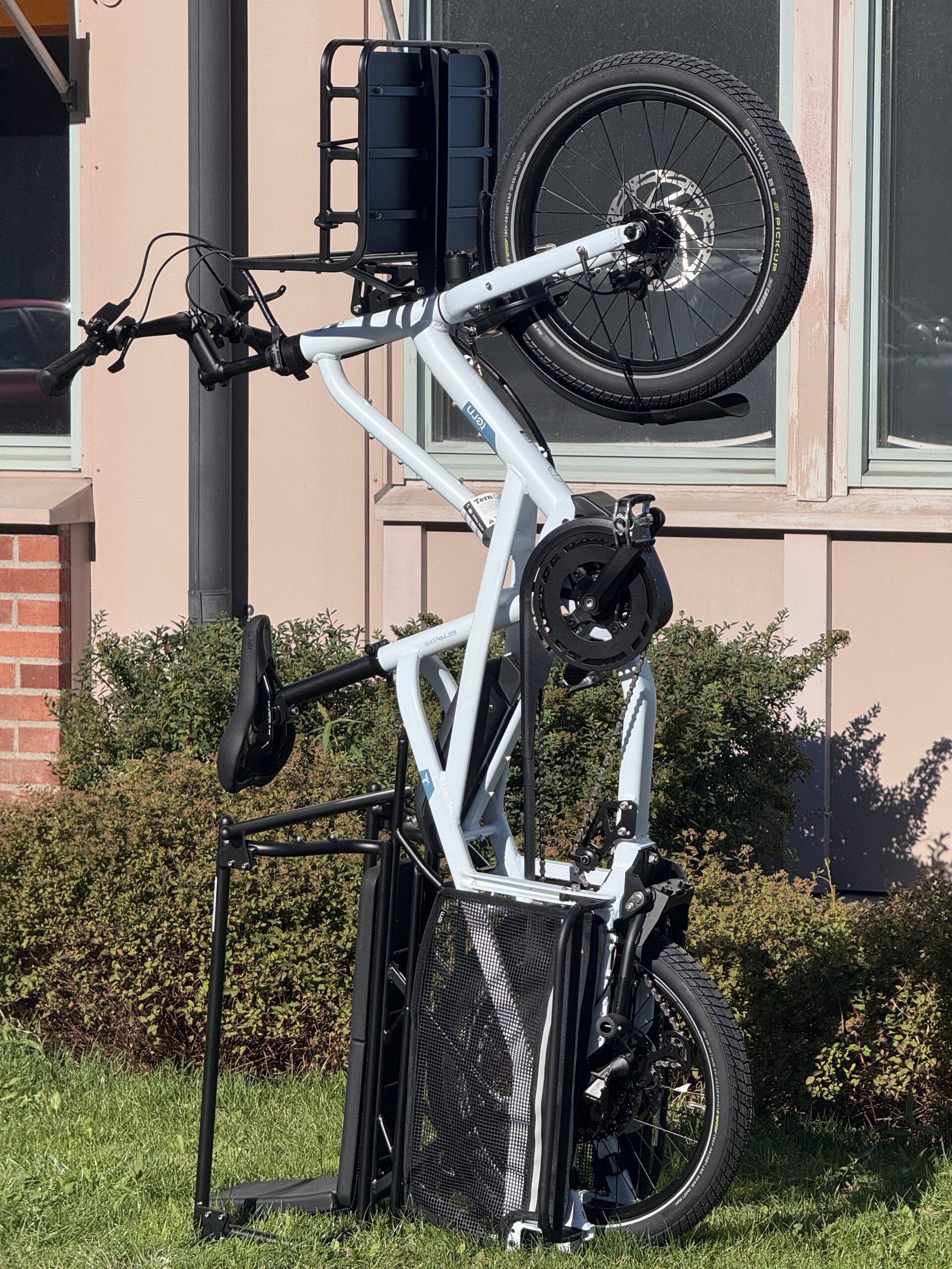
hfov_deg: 12.3
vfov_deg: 16.4
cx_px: 476
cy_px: 634
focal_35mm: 120
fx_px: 4400
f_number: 2.8
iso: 50
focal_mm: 15.66
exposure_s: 1/2525
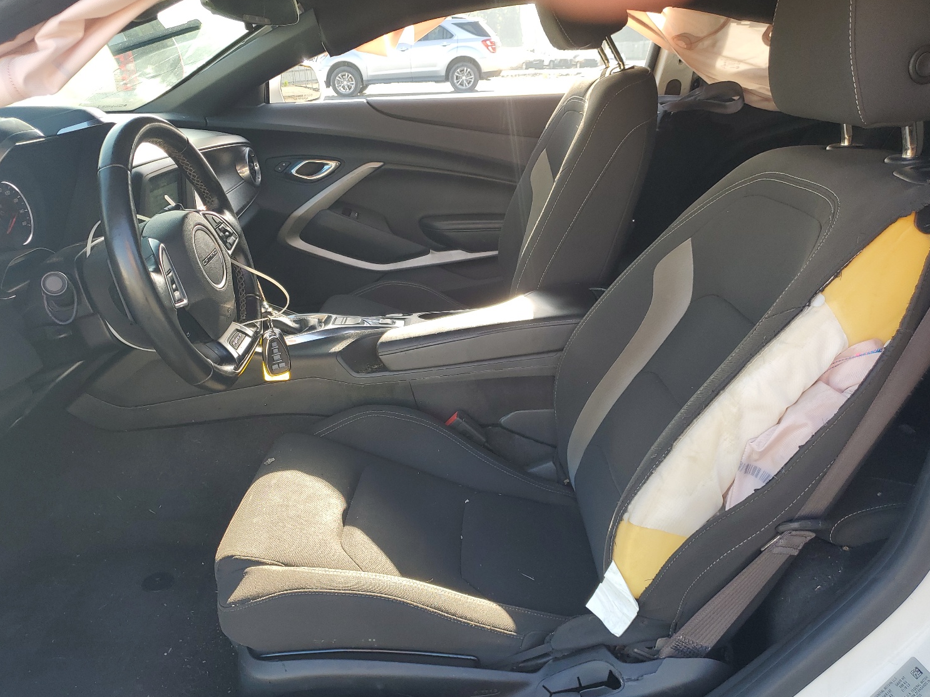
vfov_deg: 49.7
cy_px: 356
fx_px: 752
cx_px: 467
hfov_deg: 63.5
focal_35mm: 28
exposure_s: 1/263
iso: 50
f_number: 1.5
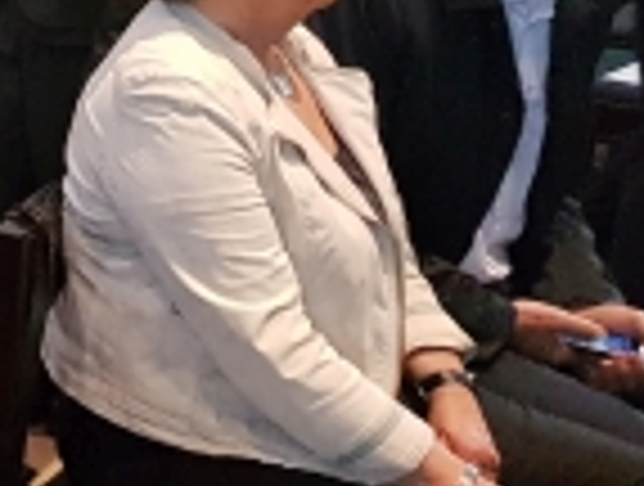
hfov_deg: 13.9
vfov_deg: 12.3
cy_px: -202
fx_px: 2164
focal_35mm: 116
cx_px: -698
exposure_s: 1/50
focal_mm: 4.3
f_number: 1.7
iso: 640
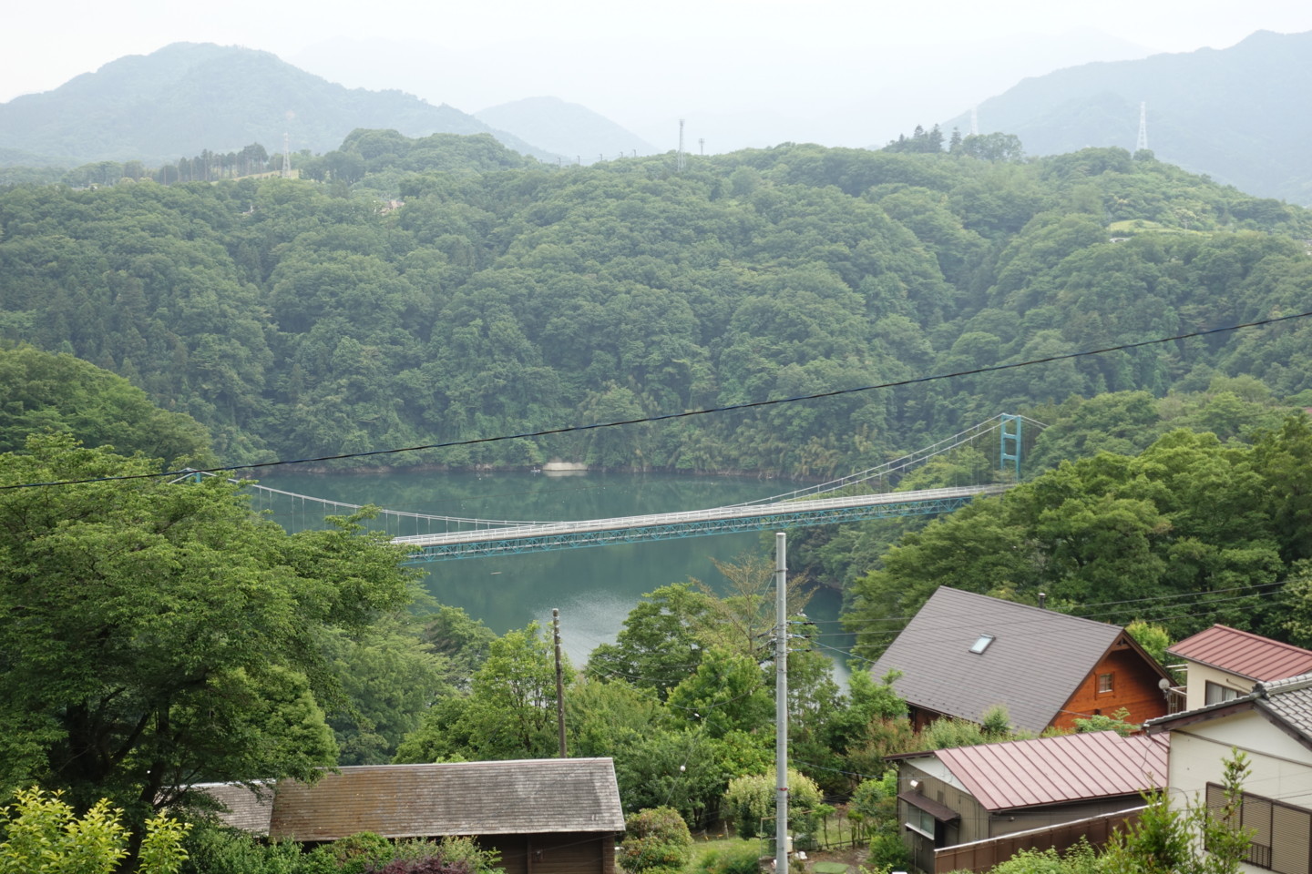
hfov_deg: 35.1
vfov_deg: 23.8
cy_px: 437
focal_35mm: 57
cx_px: 656
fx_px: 2077
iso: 125
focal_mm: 20.81
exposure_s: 1/160
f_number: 2.8
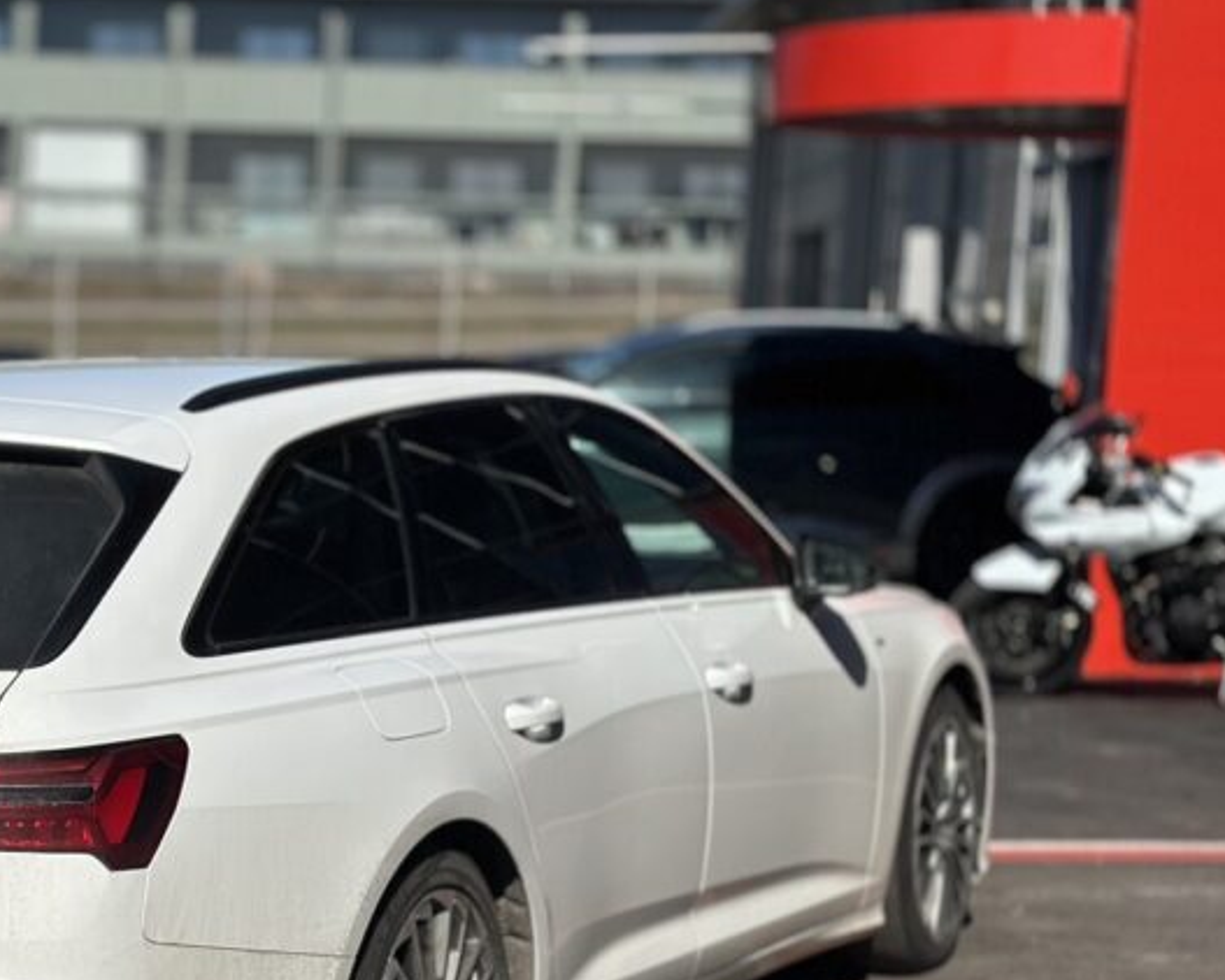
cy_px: 732
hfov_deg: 20.5
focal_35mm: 91
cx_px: 84
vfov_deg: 16.8
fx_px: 3300
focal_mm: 6.86
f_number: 1.78
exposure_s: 1/18868
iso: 100
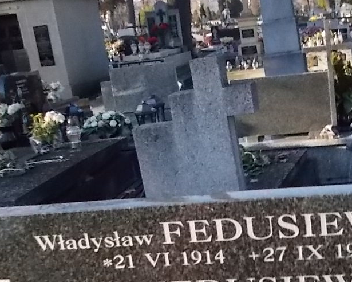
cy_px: 228
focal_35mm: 66
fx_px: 688
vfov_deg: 22.8
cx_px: 276
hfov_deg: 28.2
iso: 400
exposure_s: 1/125
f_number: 8
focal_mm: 4.6
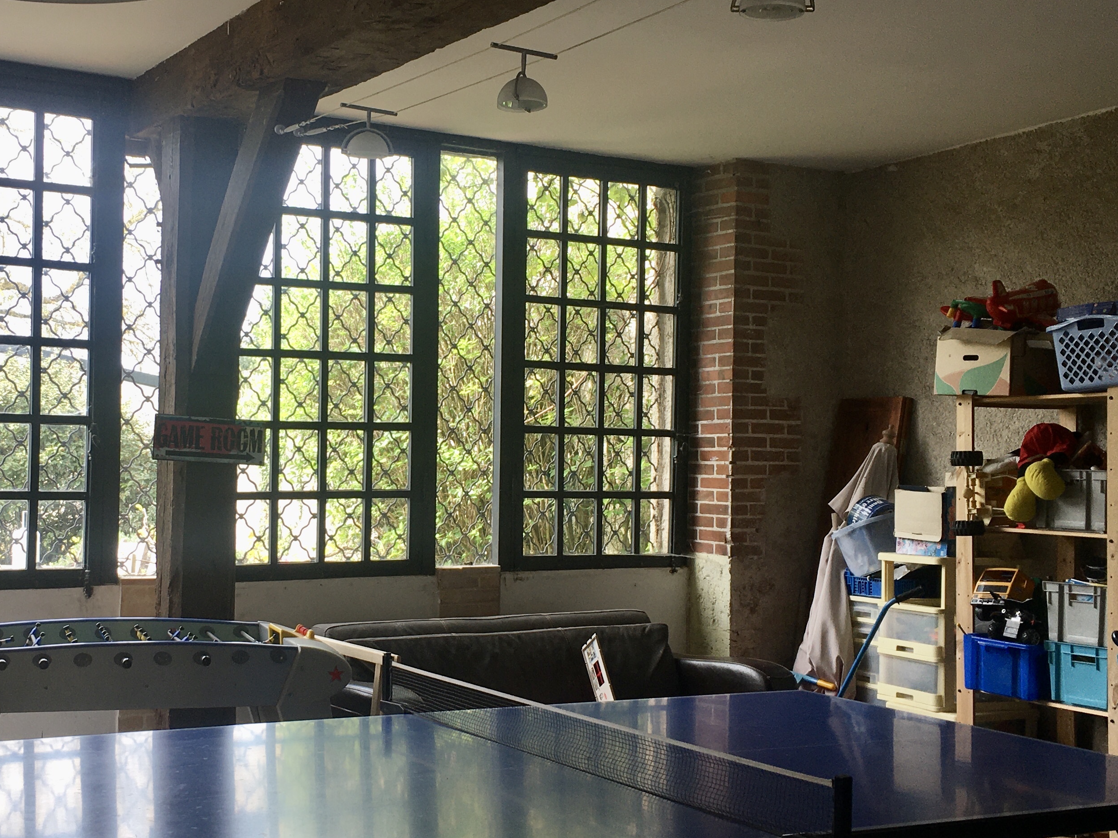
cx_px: 363
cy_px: 450
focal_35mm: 47
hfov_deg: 39.9
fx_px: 1518
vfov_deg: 30.9
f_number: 2.2
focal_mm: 4.15
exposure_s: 1/120
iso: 25
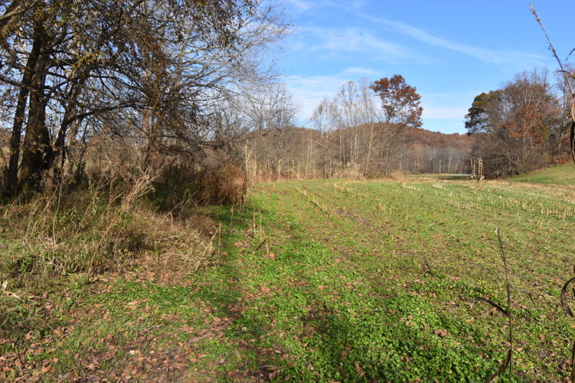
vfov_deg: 47.9
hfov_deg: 67.4
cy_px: 192
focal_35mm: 27
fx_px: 431
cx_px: 288
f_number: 9
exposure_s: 1/320
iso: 200
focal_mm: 18
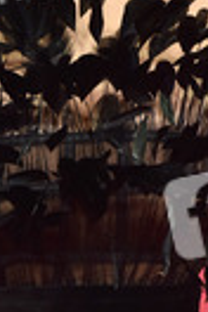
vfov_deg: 4.3
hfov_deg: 2.8
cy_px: 85
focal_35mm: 484
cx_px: 71
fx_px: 4194
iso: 2000
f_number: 5.6
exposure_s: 1/200
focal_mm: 160
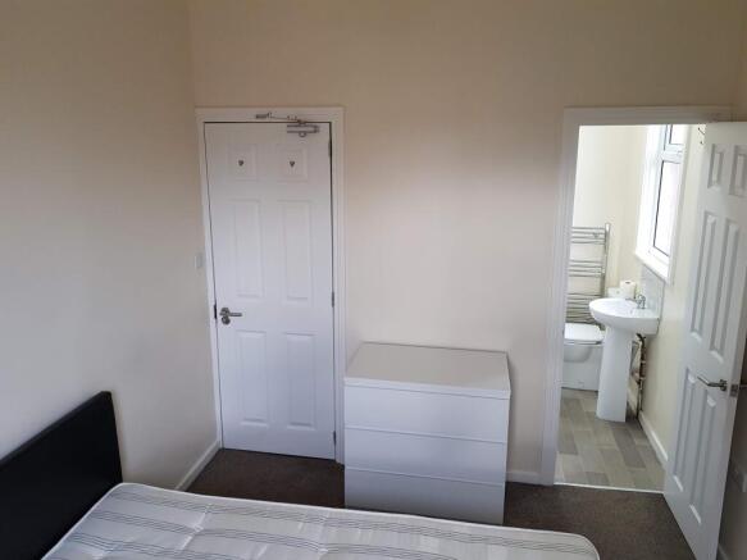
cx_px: 374
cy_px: 280
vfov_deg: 53.0
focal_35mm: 26
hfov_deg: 67.3
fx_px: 561
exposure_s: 1/50
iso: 100
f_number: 1.7
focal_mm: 4.2
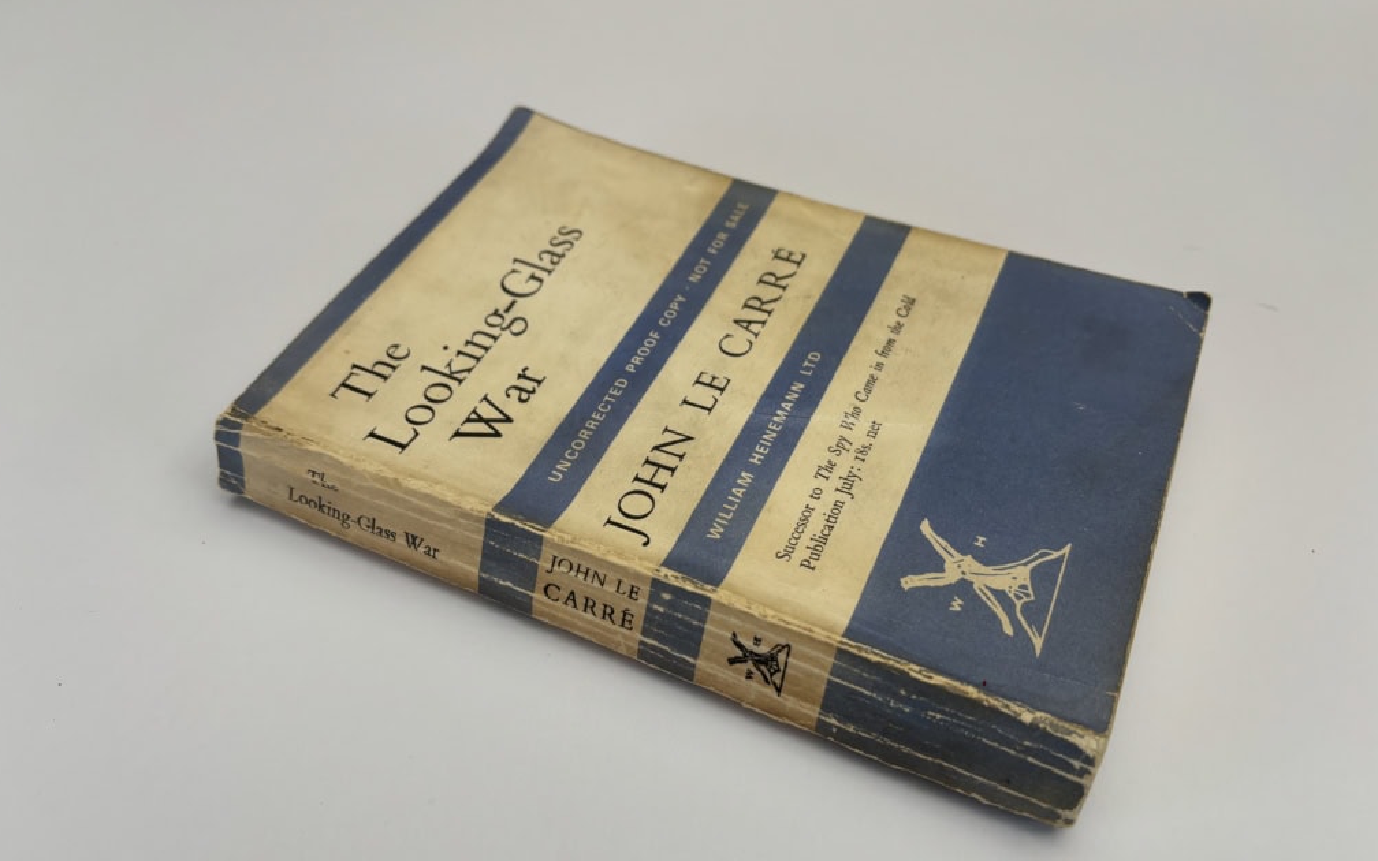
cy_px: 467
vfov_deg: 44.5
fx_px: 1052
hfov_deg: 66.5
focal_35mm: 28
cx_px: 679
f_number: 1.6
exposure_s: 1/662
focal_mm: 6
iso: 50
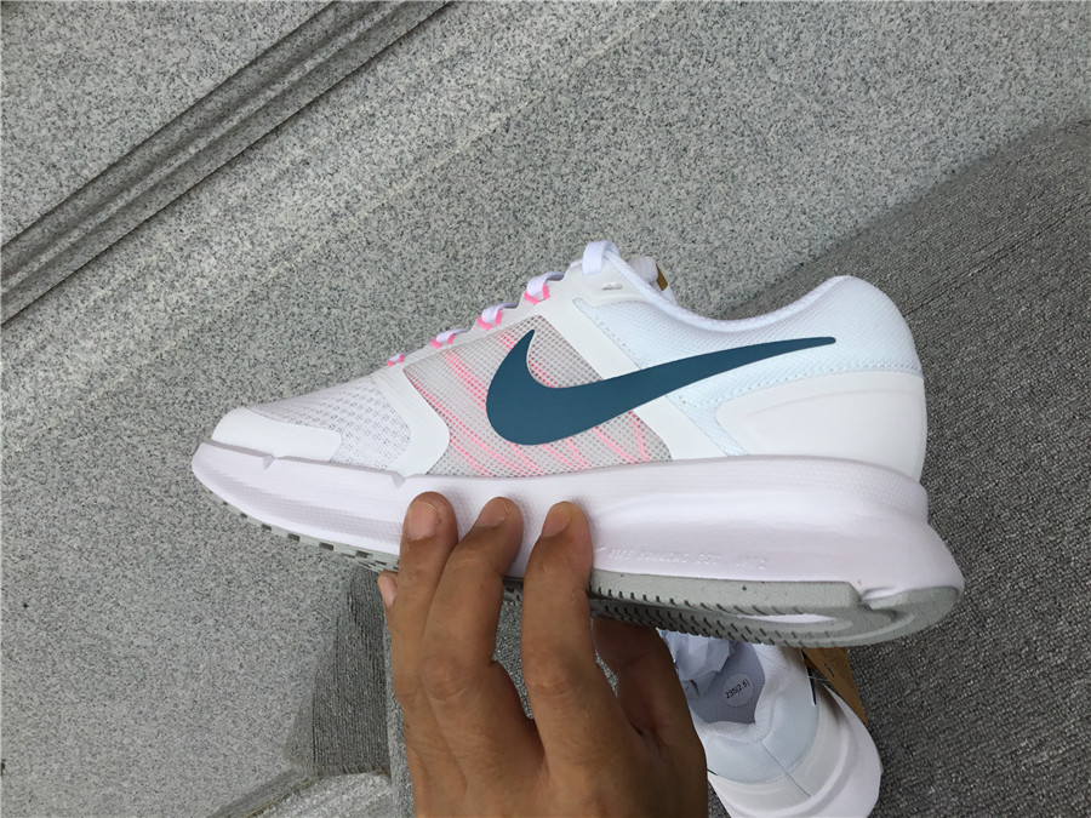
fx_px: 977
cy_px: 409
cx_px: 546
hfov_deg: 58.4
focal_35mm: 31
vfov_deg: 45.4
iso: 25
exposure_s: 1/360
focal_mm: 3.3
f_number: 2.4
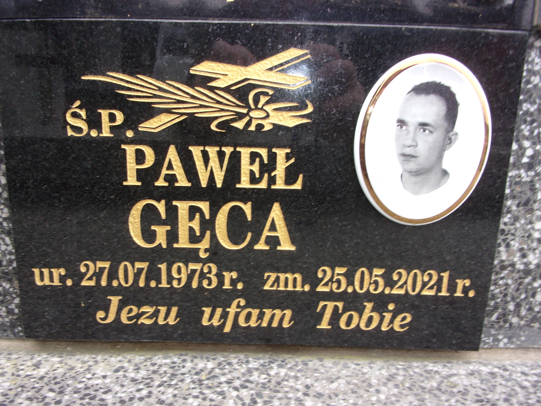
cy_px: 203
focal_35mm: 28
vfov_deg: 49.7
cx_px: 270
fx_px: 438
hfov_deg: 63.4
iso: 80
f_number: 3.9
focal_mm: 5.1
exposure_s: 1/90
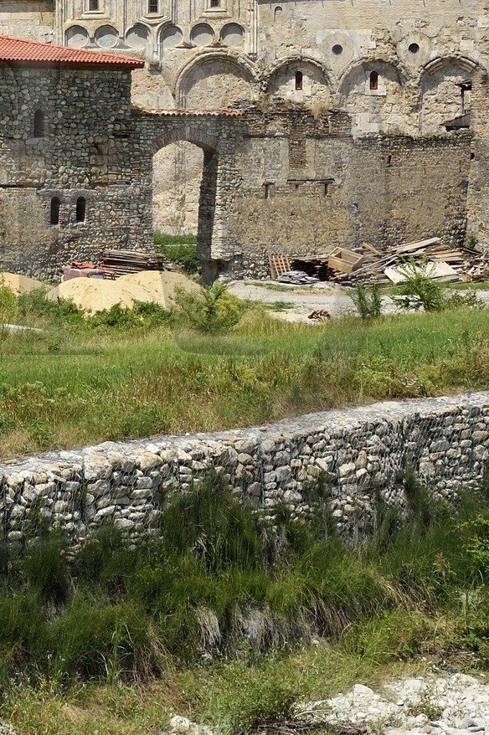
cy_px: 202
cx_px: -5
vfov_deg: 17.7
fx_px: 2347
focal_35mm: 115
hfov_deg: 11.8
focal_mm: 42
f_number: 14
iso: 200
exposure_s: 1/250
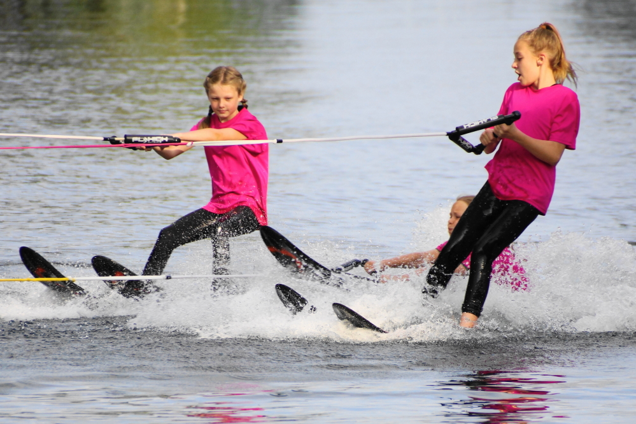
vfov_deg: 3.7
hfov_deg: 5.5
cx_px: 318
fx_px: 6624
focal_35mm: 375
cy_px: 212
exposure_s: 1/400
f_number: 6.3
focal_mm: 250
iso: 200
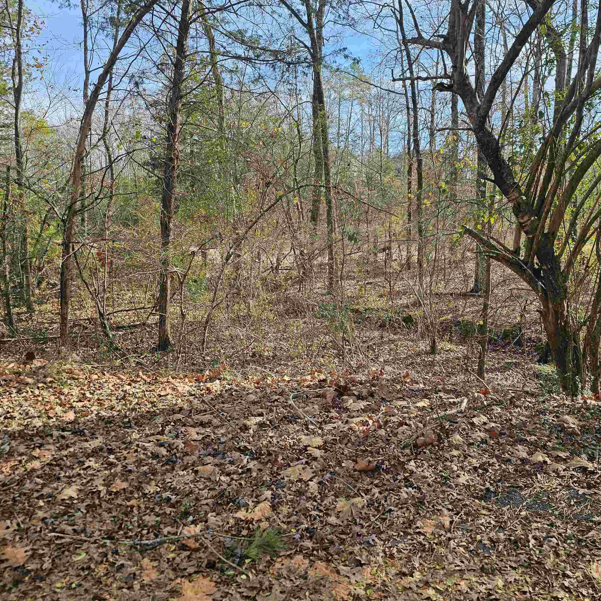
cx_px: 354
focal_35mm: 28
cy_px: 295
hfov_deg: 57.0
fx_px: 550
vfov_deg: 57.3
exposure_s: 1/180
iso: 12
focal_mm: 6.3
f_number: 1.7
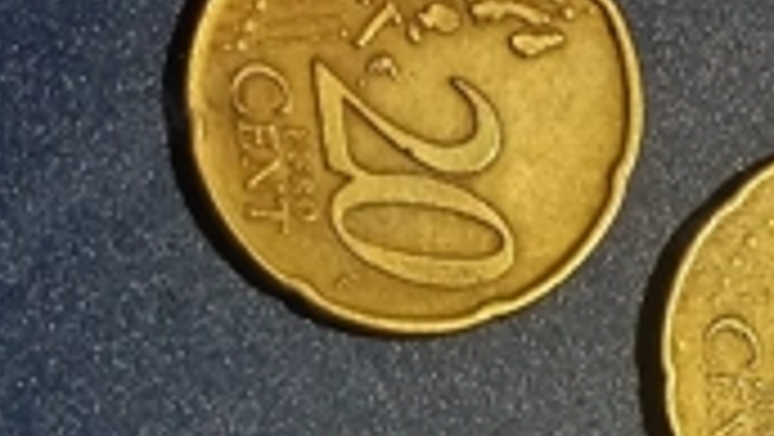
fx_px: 2957
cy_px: 553
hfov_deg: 14.9
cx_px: 558
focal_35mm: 144
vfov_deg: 8.3
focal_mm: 4.27
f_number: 1.8
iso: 2375
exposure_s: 1/20
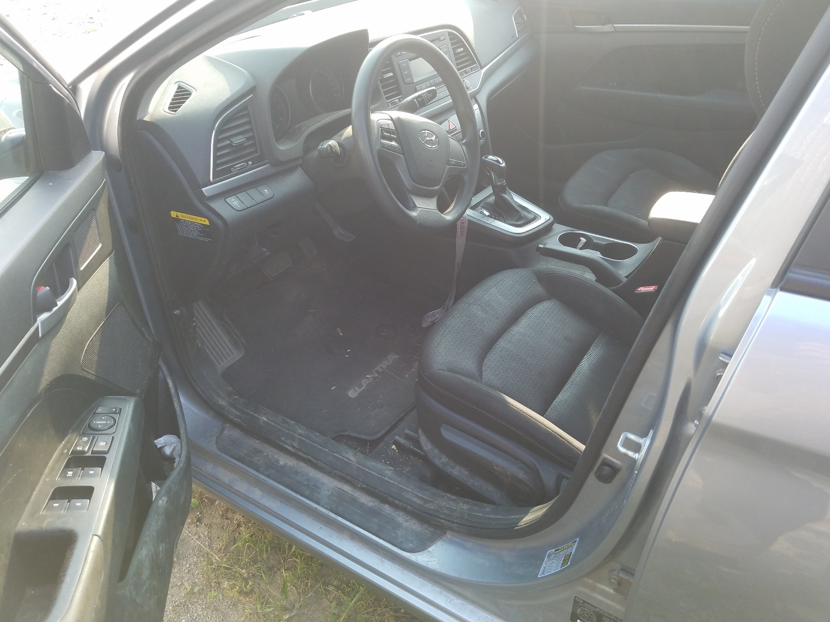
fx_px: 623
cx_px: 415
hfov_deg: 67.3
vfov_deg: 53.1
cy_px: 311
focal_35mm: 26
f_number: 1.7
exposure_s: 1/189
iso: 50
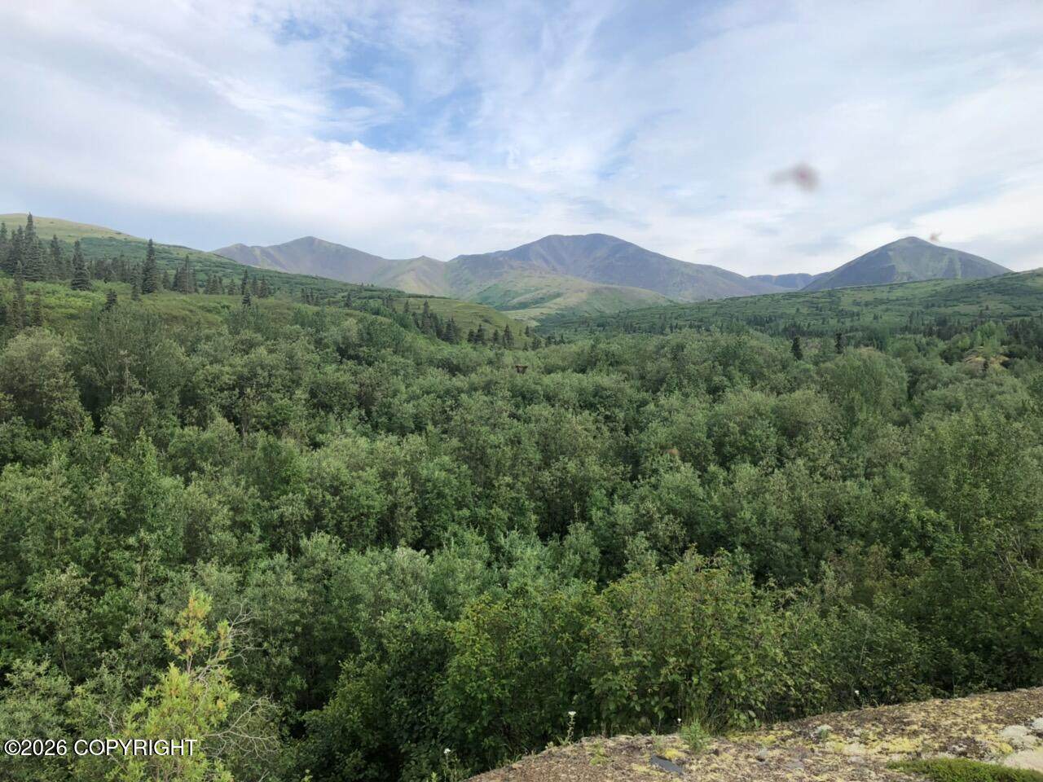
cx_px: 522
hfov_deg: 63.4
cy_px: 391
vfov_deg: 49.7
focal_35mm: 28
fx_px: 844
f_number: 1.8
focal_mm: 3.99
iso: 20
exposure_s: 1/1130
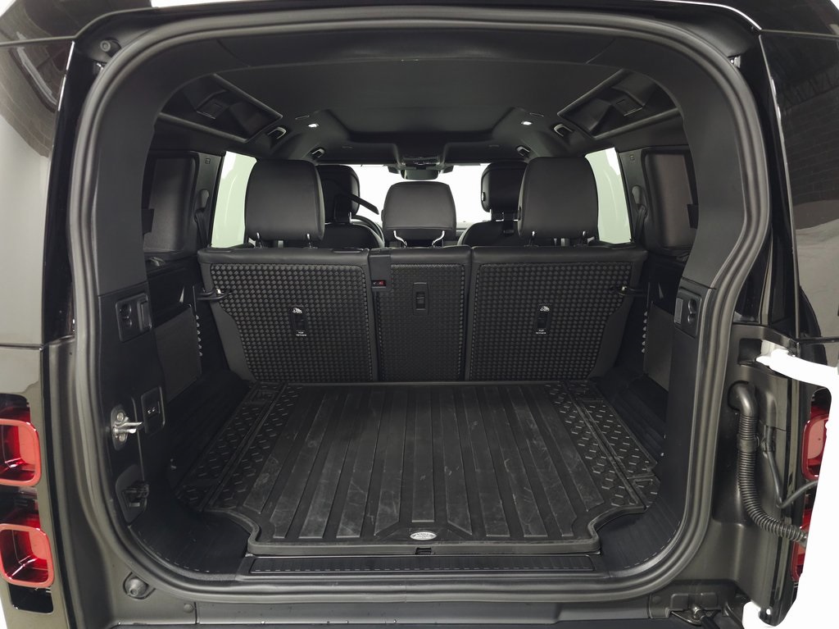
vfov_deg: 58.8
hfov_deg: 74.0
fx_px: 557
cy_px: 314
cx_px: 420
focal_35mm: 23
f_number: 1.7
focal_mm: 6.3
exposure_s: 1/60
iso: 320
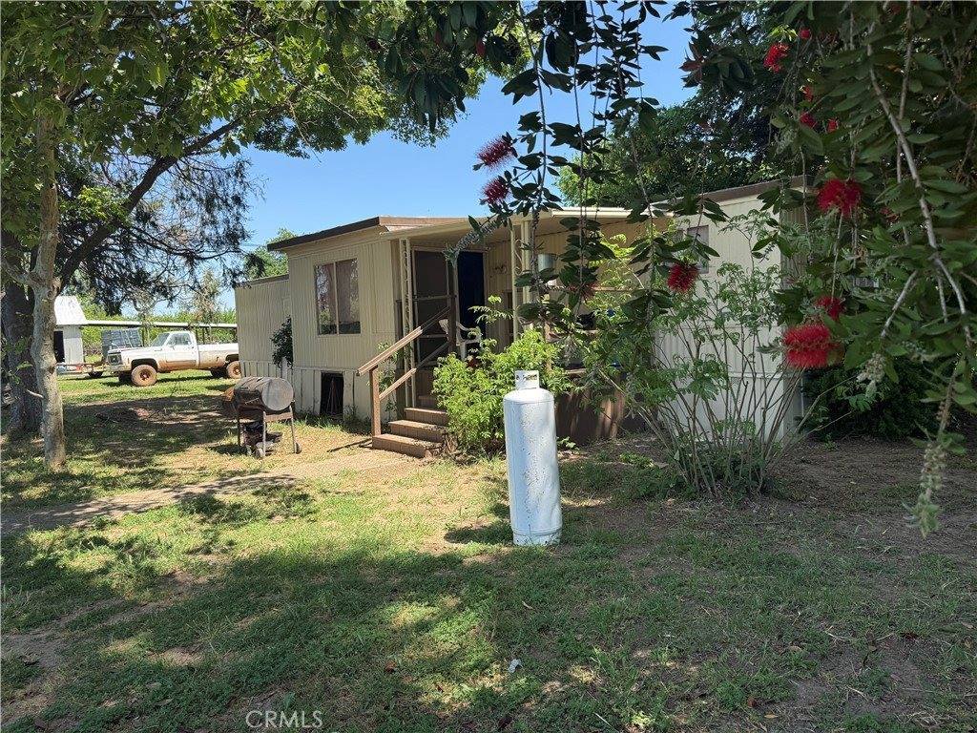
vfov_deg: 56.8
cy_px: 366
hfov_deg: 71.6
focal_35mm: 24
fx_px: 677
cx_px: 488
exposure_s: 1/1522
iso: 100
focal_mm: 6.76
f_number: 1.78
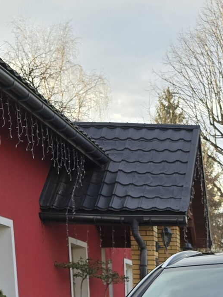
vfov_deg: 19.4
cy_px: 473
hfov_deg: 16.5
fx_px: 730
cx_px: 279
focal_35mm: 85
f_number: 1.7
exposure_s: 1/180
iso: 16
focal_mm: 6.3
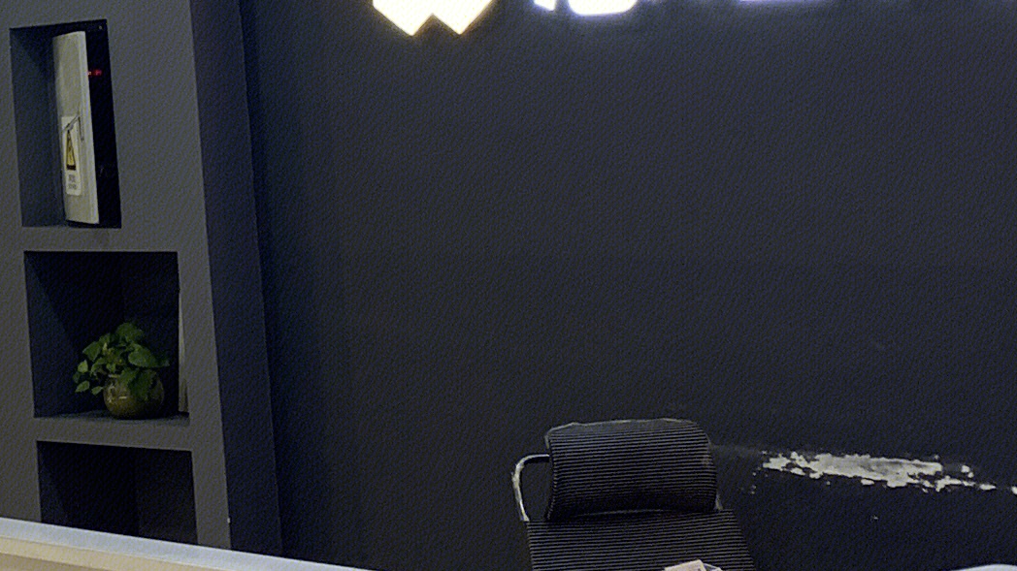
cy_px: -326
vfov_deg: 10.7
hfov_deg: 18.4
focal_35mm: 109
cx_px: -280
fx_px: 2939
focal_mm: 4.25
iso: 25
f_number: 1.8
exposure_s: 1/100
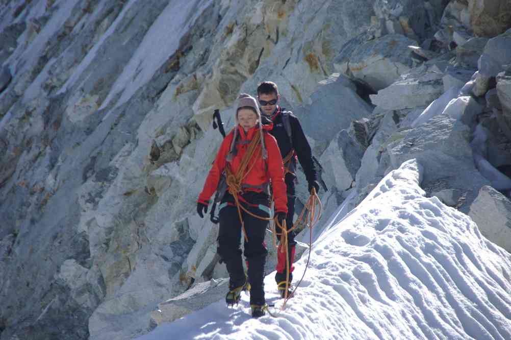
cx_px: 256
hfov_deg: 7.6
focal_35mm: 270
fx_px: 3829
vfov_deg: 5.1
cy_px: 170
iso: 100
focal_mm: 180
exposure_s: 1/250
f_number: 6.7
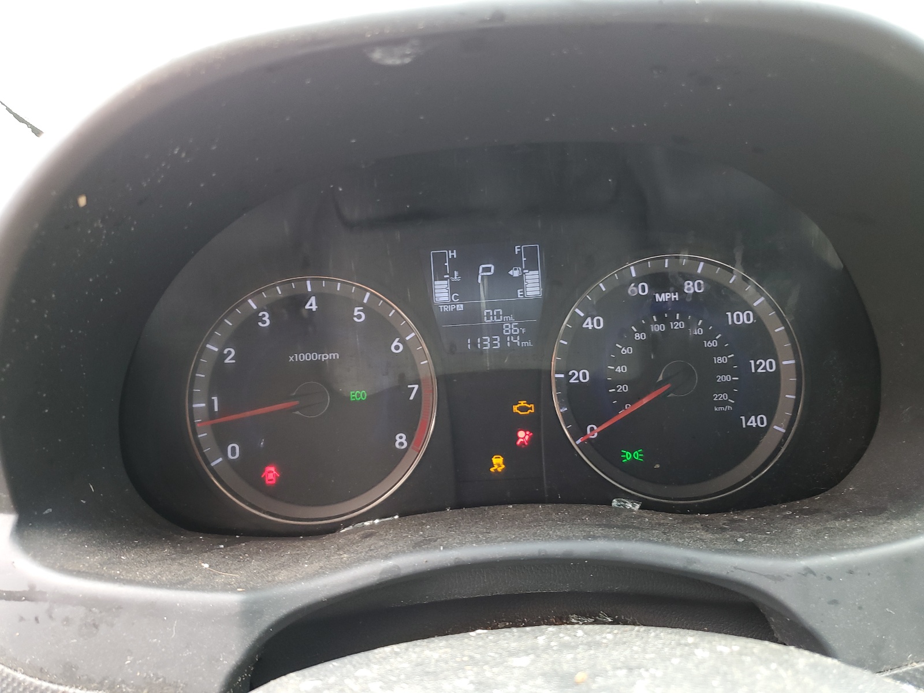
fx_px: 694
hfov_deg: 67.3
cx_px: 462
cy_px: 346
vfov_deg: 53.1
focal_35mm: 26
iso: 61
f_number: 1.5
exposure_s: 1/60.2
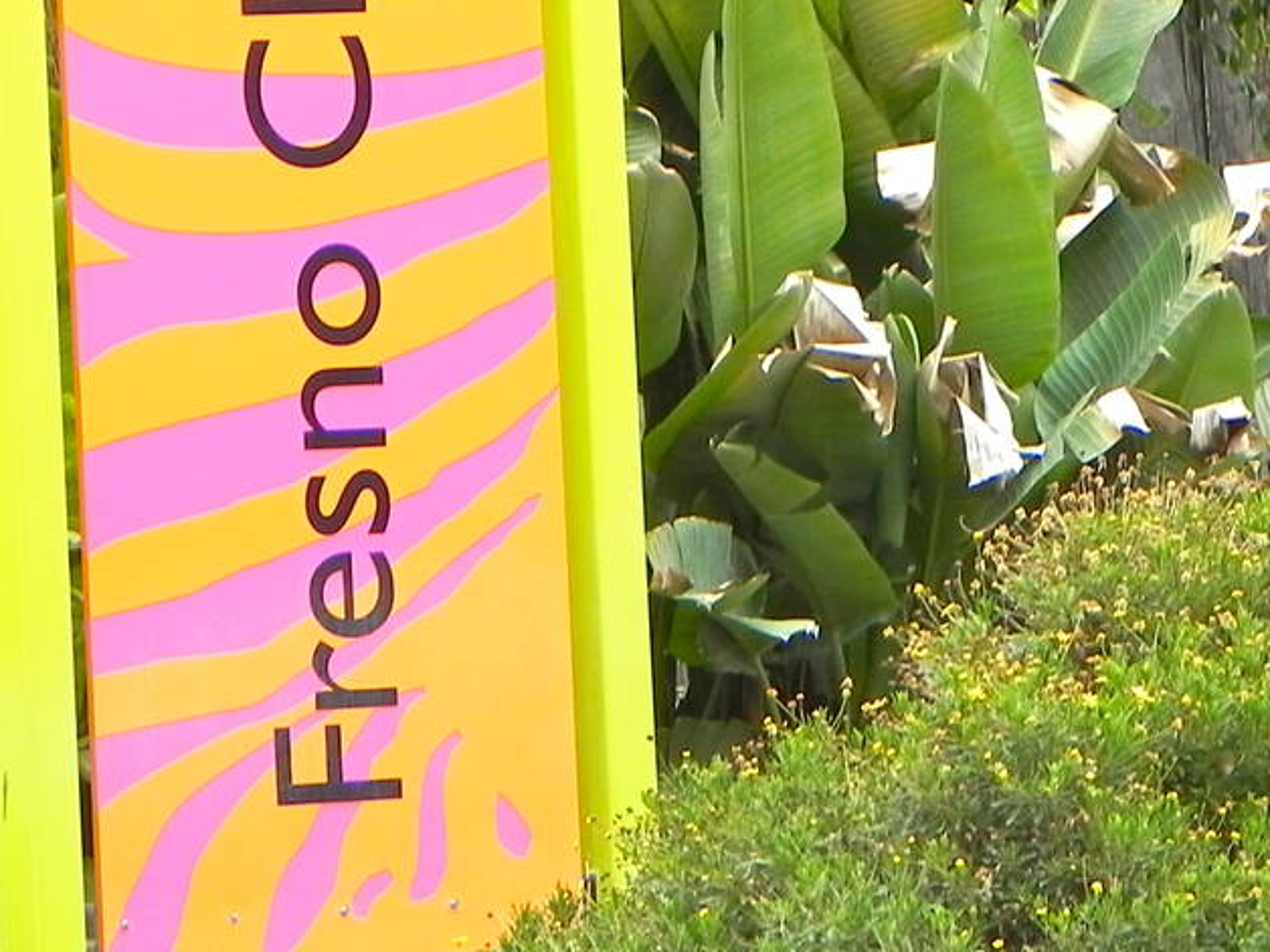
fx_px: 15152
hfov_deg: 4.8
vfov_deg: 3.6
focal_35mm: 413
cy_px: -148
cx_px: 419
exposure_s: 1/225
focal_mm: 28.8
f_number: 5
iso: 160
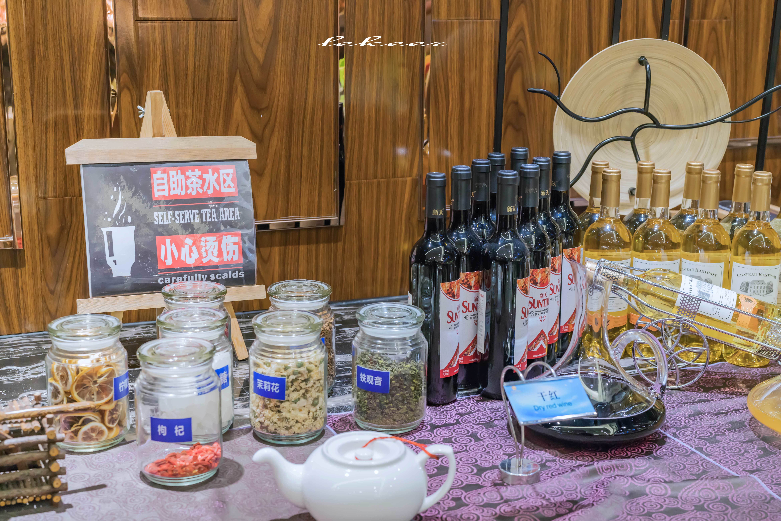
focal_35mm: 50
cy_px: 260
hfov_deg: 39.6
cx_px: 390
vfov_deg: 27.0
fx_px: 1085
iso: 1250
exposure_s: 1/50
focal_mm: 50
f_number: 4.5
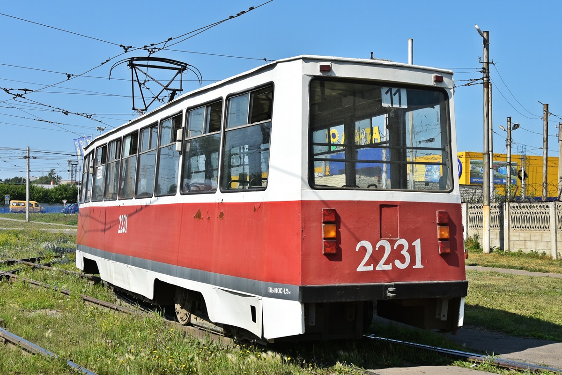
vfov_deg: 35.5
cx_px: 281
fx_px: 585
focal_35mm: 38
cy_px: 188
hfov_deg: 51.3
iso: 140
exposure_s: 1/500
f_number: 8
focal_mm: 25
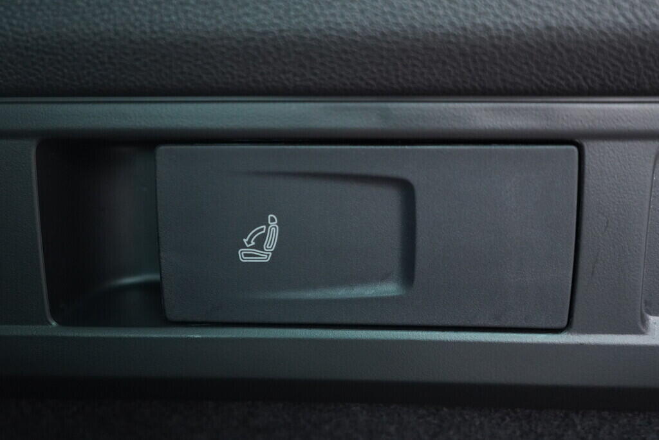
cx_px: 330
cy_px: 220
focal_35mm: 36
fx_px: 659
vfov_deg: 36.9
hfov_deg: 53.1
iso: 2000
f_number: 2.8
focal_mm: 24
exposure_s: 1/40
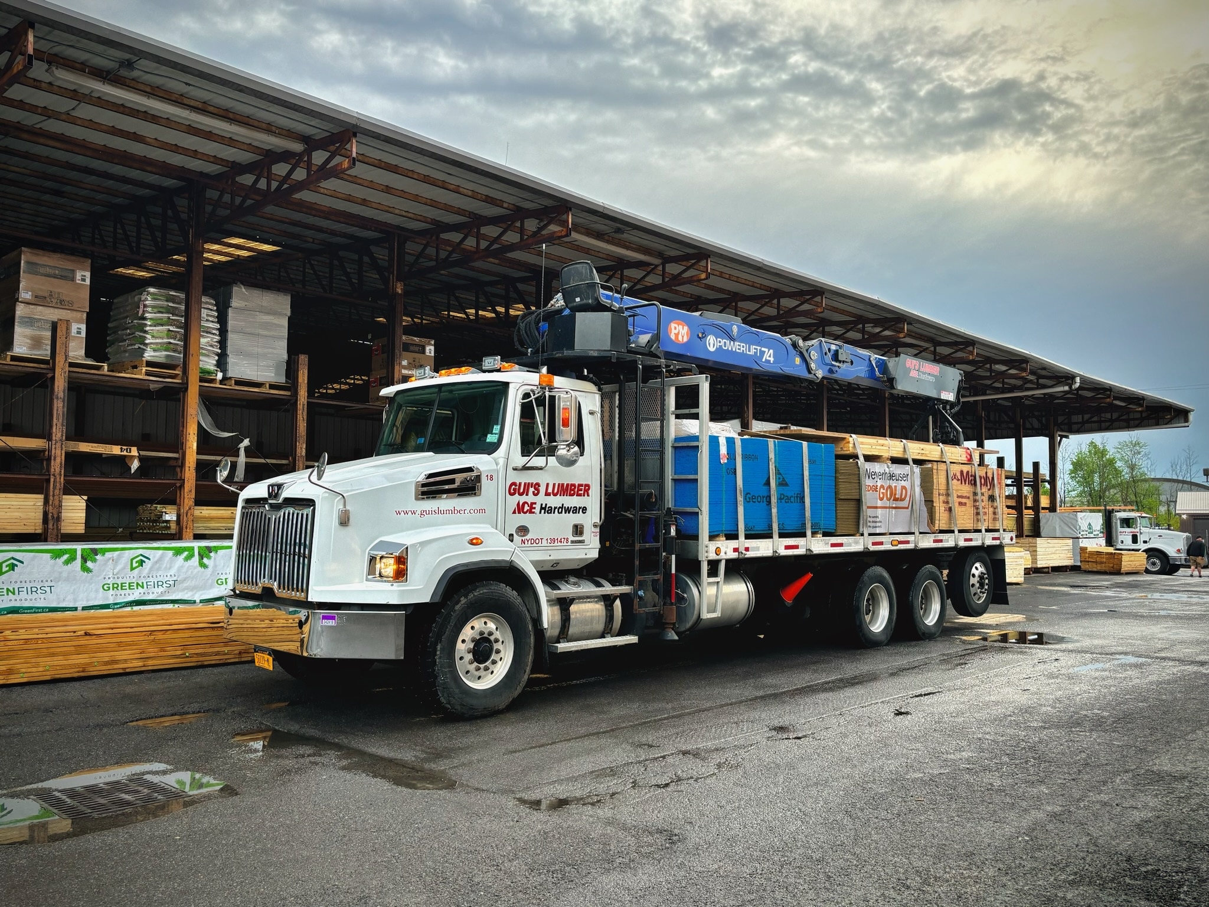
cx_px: 604
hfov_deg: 67.3
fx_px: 908
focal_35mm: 26
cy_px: 454
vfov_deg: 53.1
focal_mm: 5.96
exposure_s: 1/225
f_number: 1.6
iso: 40
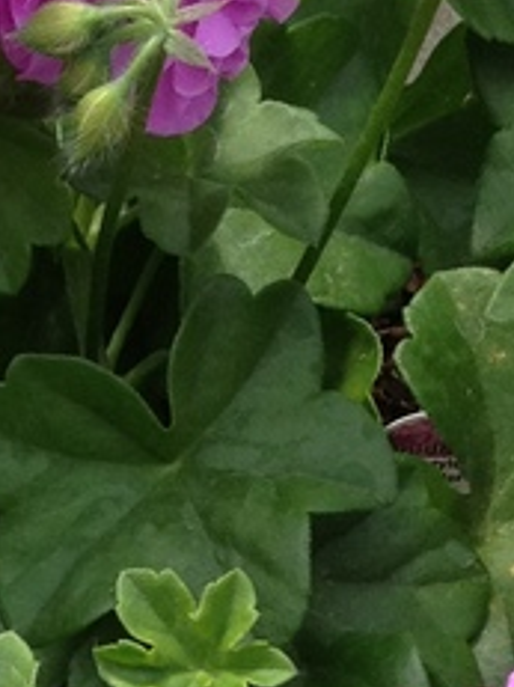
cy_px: 1233
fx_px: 4003
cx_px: 27
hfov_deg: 7.3
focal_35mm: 202
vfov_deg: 9.3
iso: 64
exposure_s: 1/406
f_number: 2.4
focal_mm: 4.28
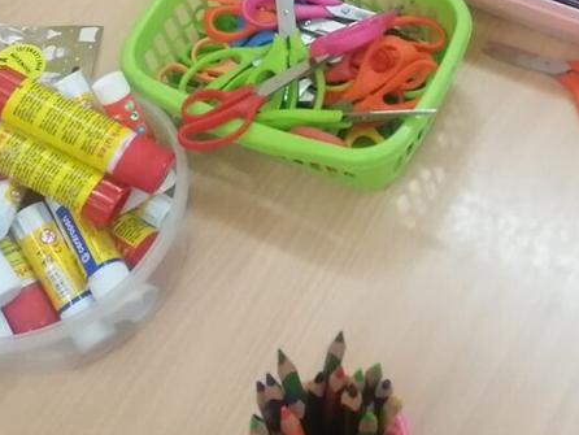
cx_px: 619
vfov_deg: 16.8
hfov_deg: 22.9
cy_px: -191
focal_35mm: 81
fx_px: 1356
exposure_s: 1/100
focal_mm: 4.75
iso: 320
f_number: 1.8
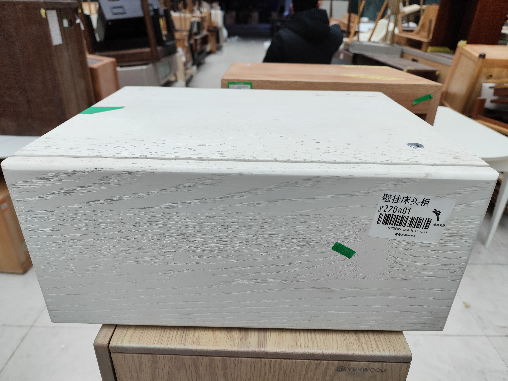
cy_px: 190
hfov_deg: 73.9
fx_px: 338
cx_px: 254
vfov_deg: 58.9
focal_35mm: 23
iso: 125
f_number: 1.65
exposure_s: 1/100
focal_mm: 6.14
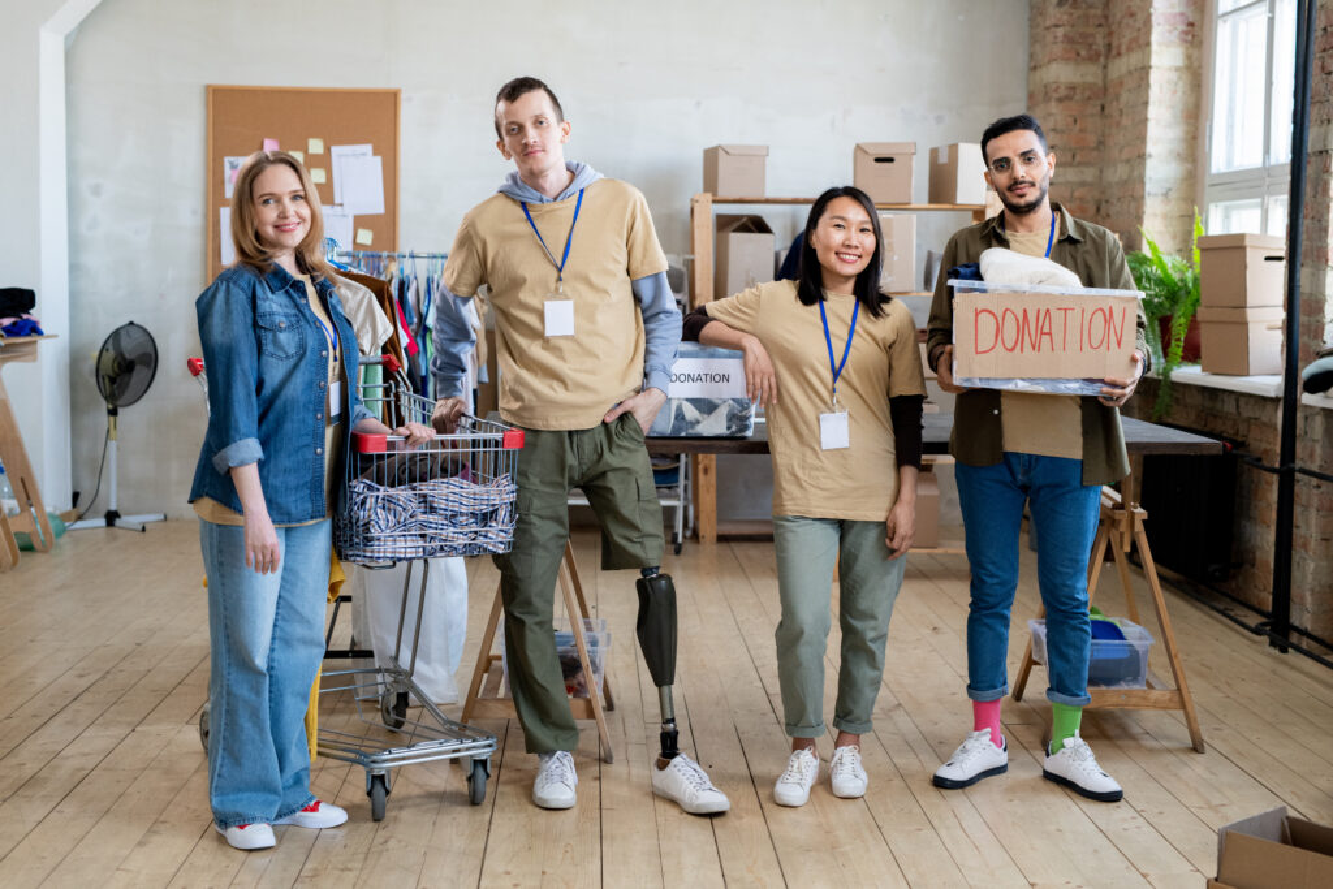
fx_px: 1852
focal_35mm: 50
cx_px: 666
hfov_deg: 39.6
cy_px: 444
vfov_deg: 27.0
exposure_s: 1/200
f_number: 4
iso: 800
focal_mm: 50
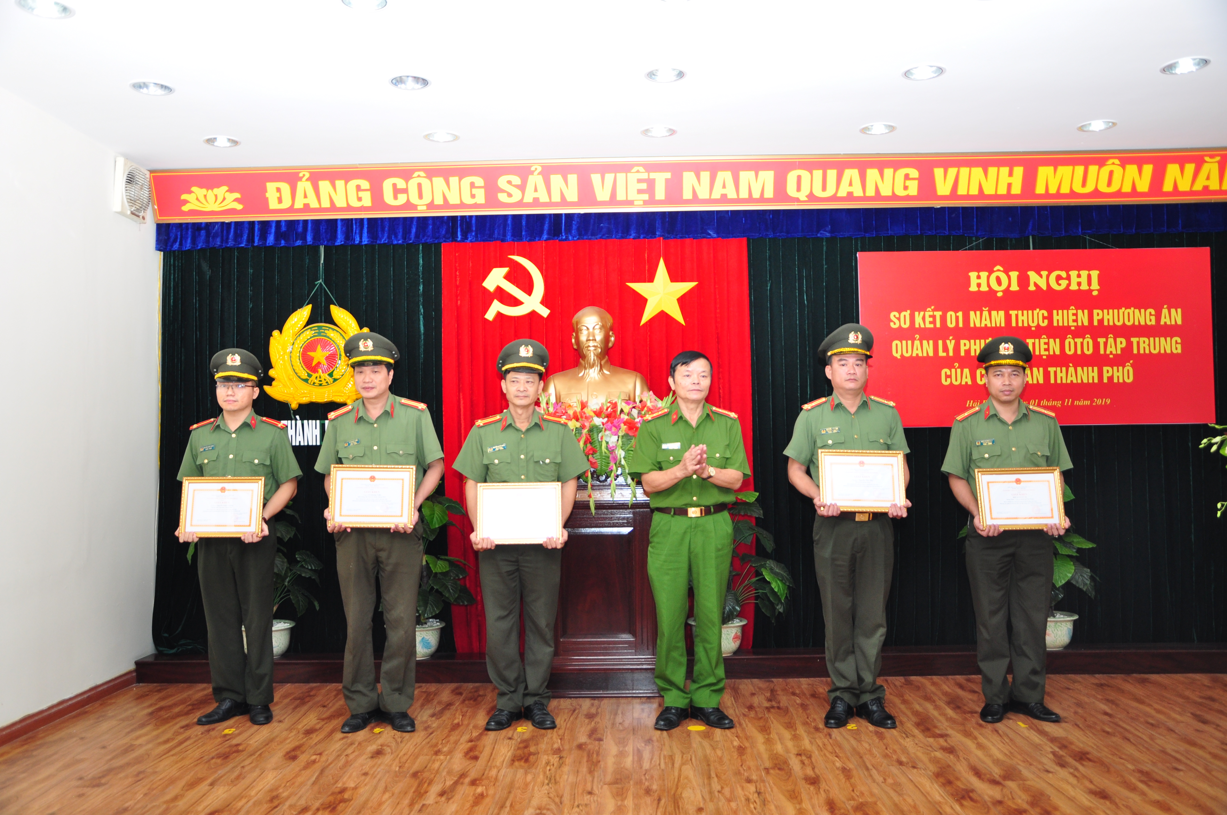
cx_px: 614
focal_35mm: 33
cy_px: 408
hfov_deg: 57.3
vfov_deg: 39.9
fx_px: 1123
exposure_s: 1/200
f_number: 4
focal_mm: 22
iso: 400
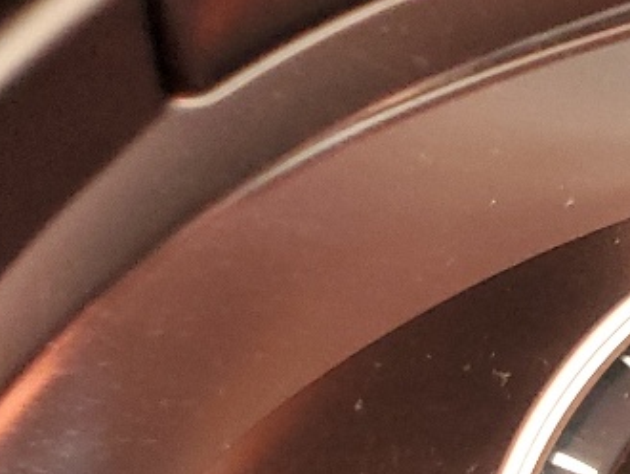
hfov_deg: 12.5
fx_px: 2295
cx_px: 1468
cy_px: 734
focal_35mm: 126
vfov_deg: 11.3
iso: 182
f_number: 1.5
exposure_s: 1/60.2
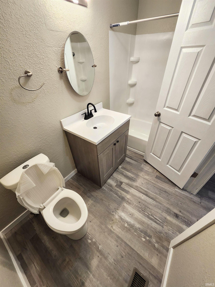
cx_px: 108
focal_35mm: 13
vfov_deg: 106.2
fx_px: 108
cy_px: 144
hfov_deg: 89.9
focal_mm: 1.74
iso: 125
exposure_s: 1/60
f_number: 2.2
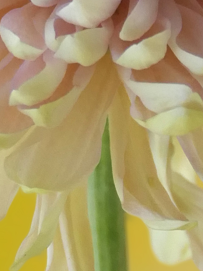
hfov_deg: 1.6
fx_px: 7176
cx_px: 112
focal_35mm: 918
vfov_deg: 2.2
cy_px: 203
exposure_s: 1/80
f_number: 3.9
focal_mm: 52.4
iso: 800
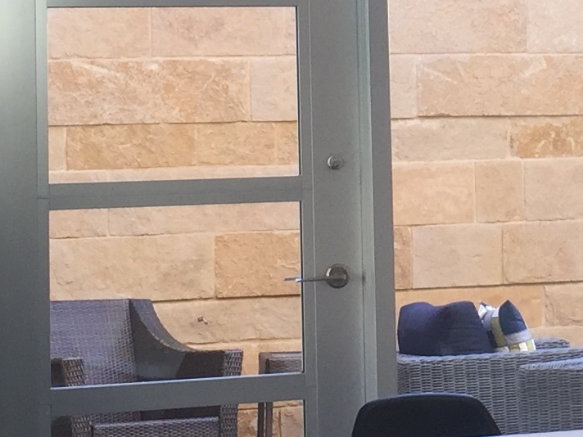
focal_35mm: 133
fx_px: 2240
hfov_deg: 14.5
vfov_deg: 11.0
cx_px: 645
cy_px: 5
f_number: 2.2
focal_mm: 4.15
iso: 40
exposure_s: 1/120
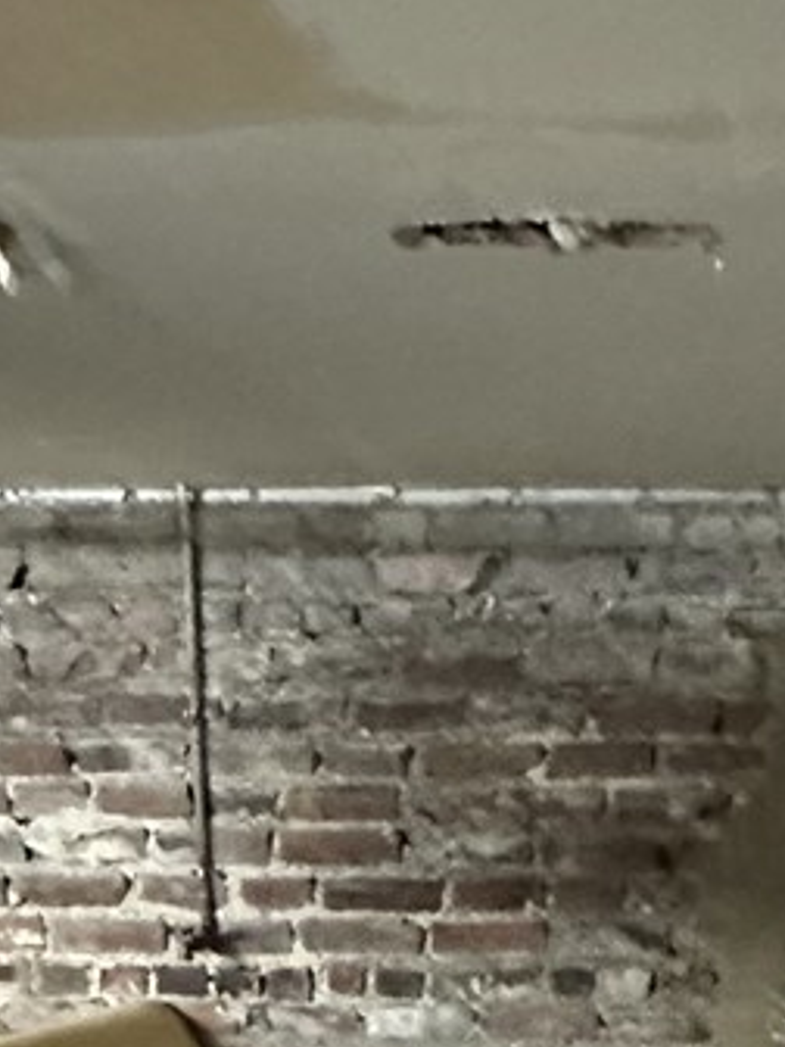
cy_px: 1218
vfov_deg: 27.1
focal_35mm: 64
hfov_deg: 22.2
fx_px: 1935
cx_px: 760
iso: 2000
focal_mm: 2.22
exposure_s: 1/30
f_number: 2.2
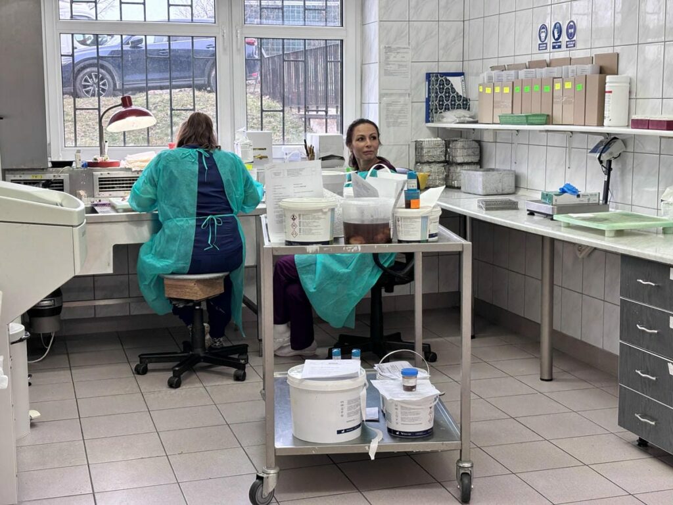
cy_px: 252
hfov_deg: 36.8
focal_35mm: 52
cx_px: 336
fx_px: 1011
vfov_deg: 28.0
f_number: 1.6
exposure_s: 1/50
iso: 50
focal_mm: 5.96
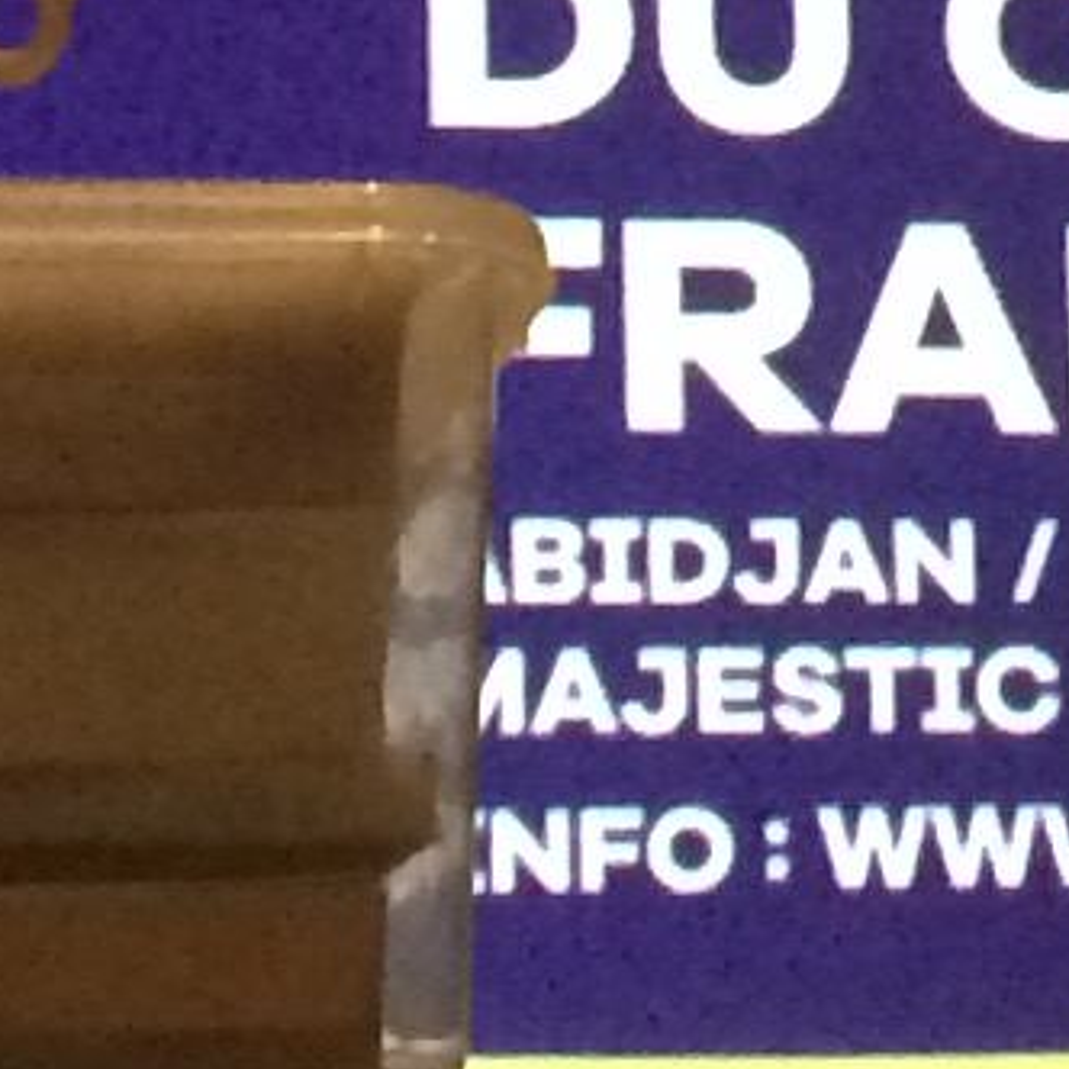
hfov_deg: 6.9
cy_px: -934
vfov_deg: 6.8
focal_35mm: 252
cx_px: 1523
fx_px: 8805
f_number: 2.2
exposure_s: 1/17
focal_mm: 4.15
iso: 320
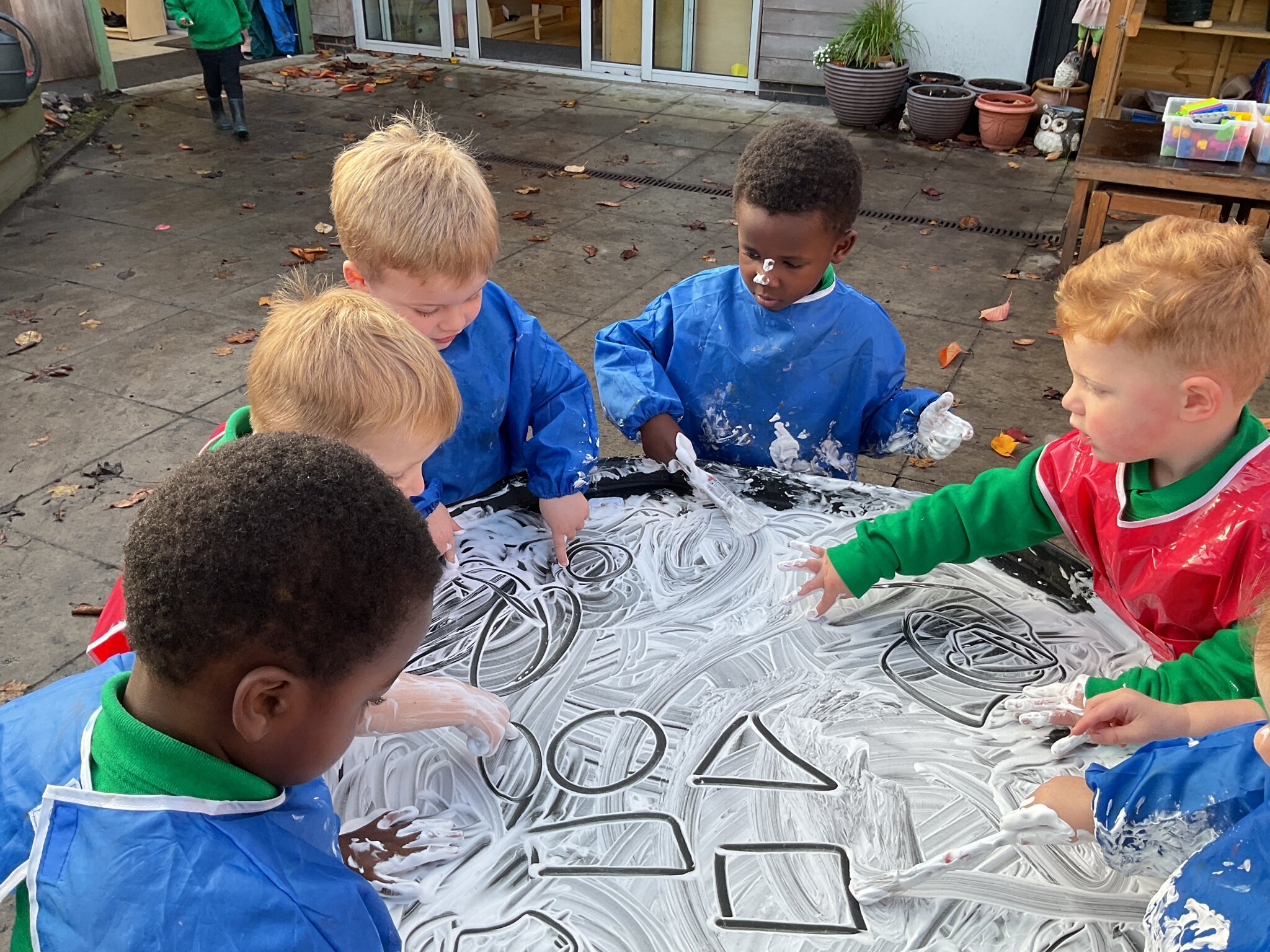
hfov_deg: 61.7
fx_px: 1064
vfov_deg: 48.2
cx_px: 635
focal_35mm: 29
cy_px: 476
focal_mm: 3
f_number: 1.8
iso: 16
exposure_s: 1/149
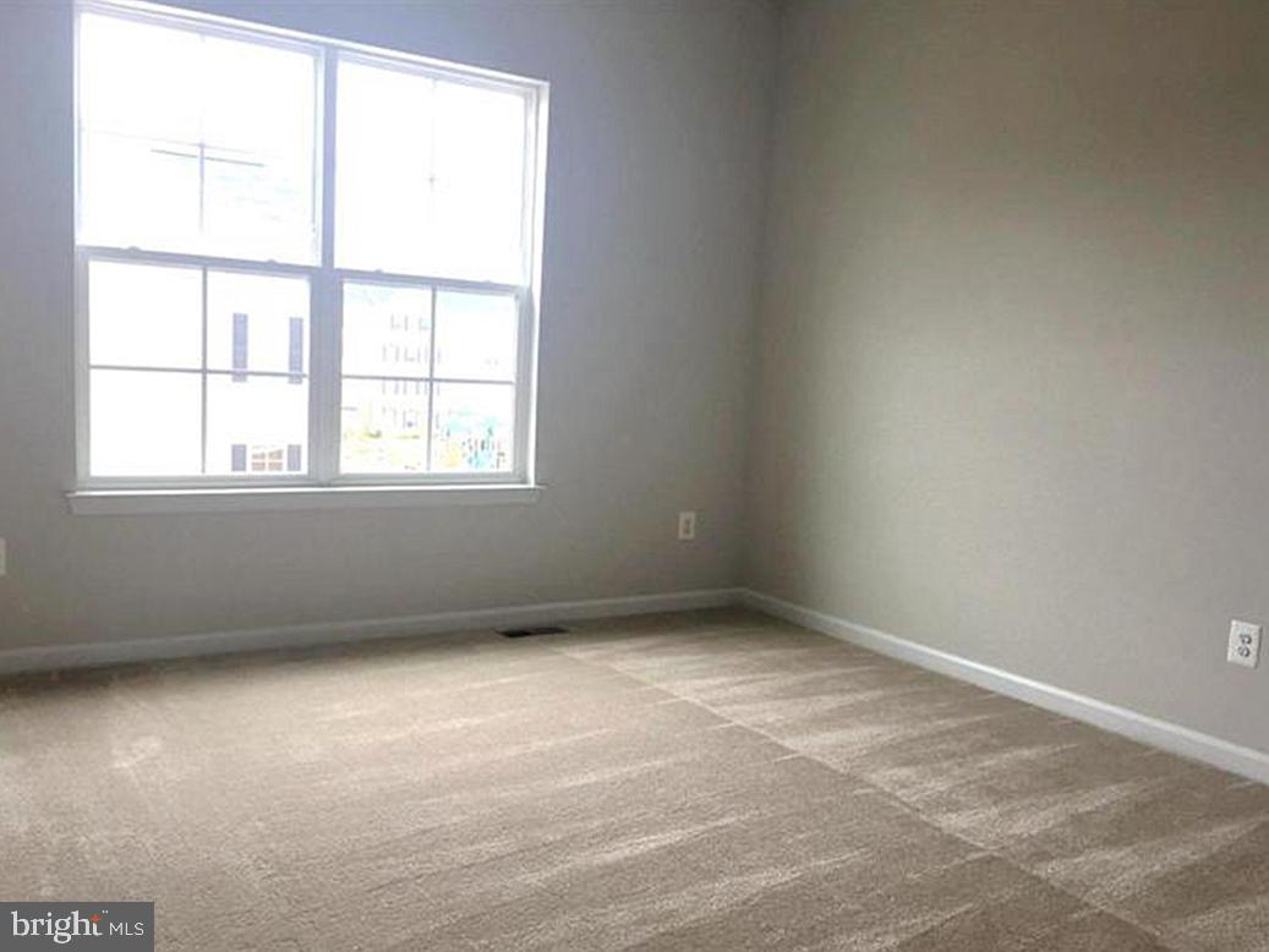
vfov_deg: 48.2
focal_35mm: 29
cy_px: 476
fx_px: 1063
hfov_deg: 61.7
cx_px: 634
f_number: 2.2
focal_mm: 4.15
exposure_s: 1/40
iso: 32
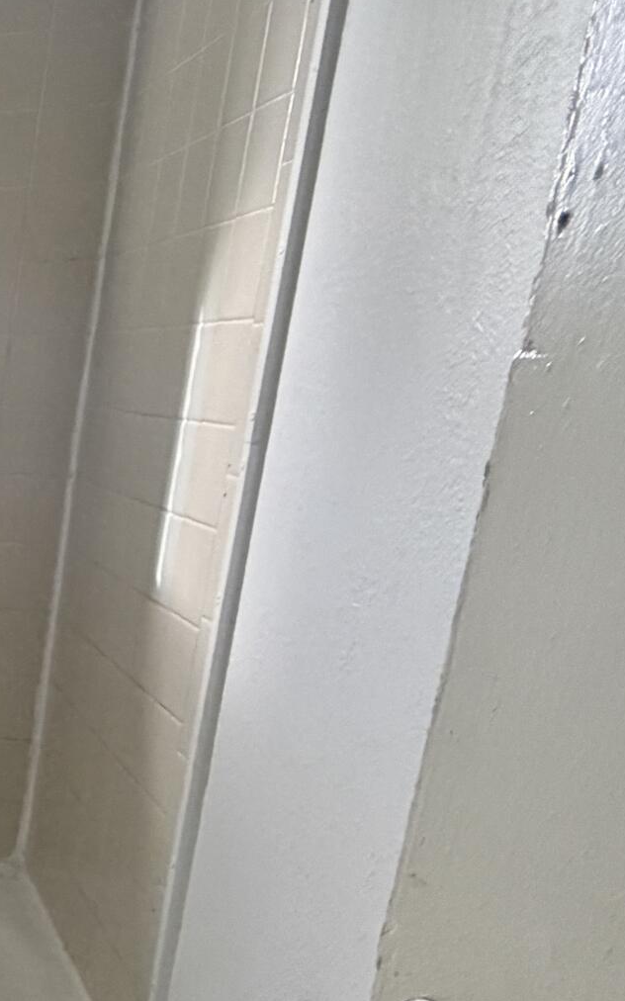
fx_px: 1200
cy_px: 644
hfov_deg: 17.7
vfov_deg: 44.8
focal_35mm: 44
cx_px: -693
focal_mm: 2.22
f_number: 2.2
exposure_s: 1/85
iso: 320
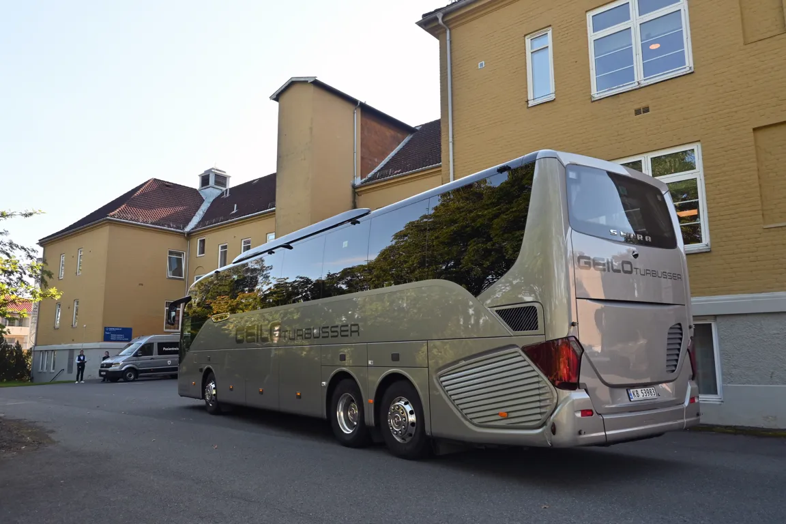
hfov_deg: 68.9
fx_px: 573
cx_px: 393
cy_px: 262
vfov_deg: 49.1
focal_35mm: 26
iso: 200
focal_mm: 17.5
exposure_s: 1/125
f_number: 8
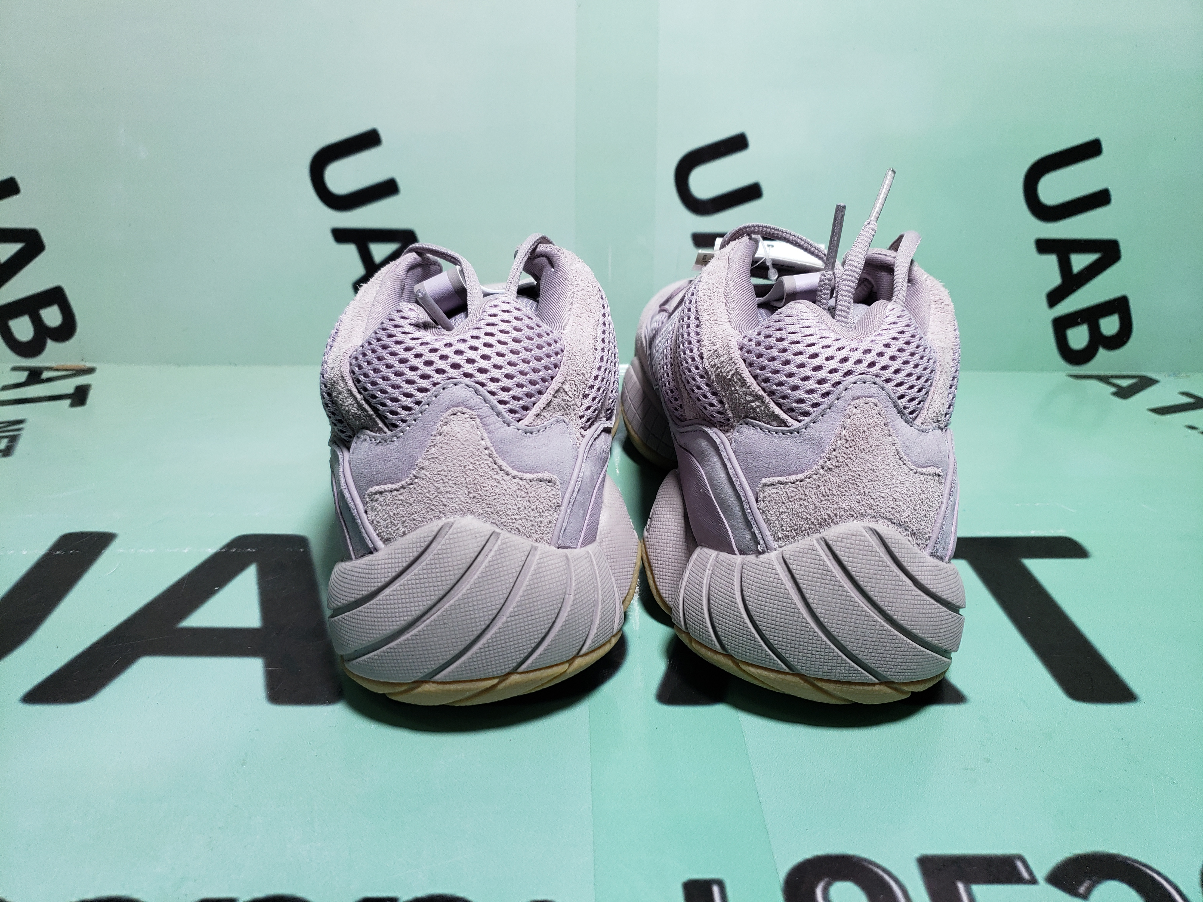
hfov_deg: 67.3
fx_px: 904
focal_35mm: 26
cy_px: 451
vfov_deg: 53.1
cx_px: 602
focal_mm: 4.3
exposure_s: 1/241
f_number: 1.5
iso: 50
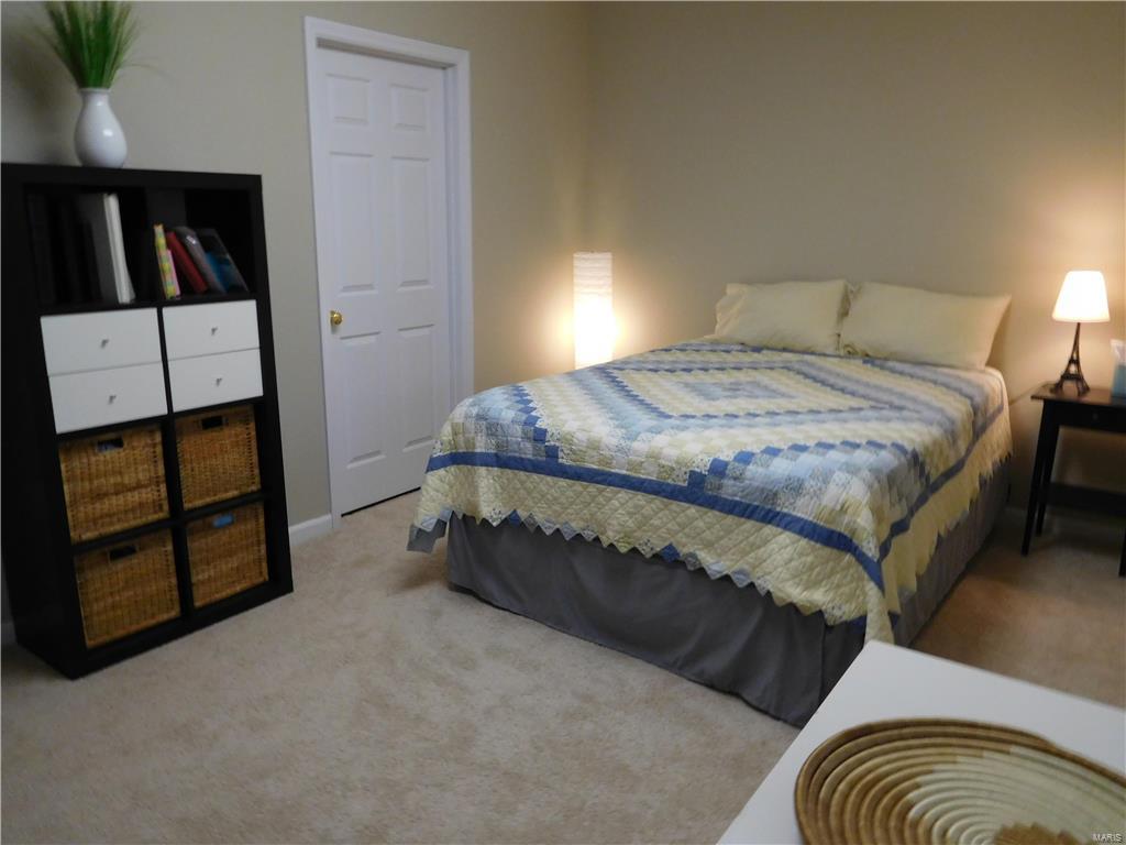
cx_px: 563
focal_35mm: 25
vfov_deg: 54.9
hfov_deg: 69.4
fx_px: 813
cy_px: 422
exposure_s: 1/30
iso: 280
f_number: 3.4
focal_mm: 4.5
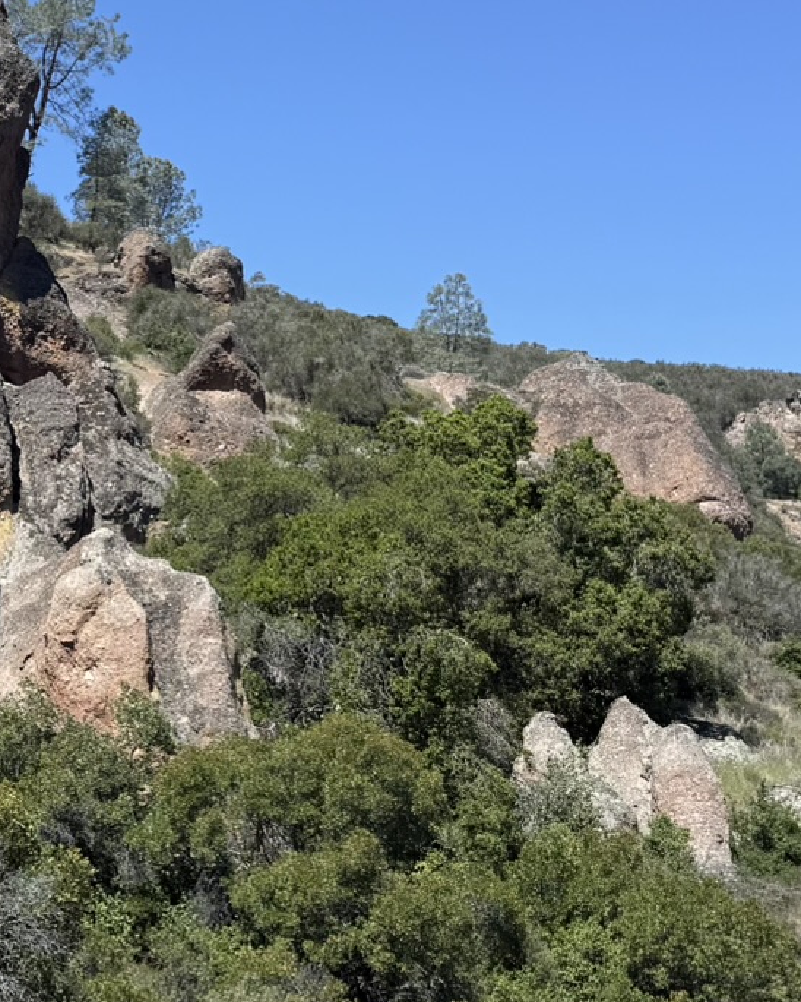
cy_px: 222
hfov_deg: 20.4
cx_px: -178
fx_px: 2074
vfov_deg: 26.7
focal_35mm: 70
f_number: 1.78
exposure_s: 1/3279
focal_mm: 6.76
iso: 80
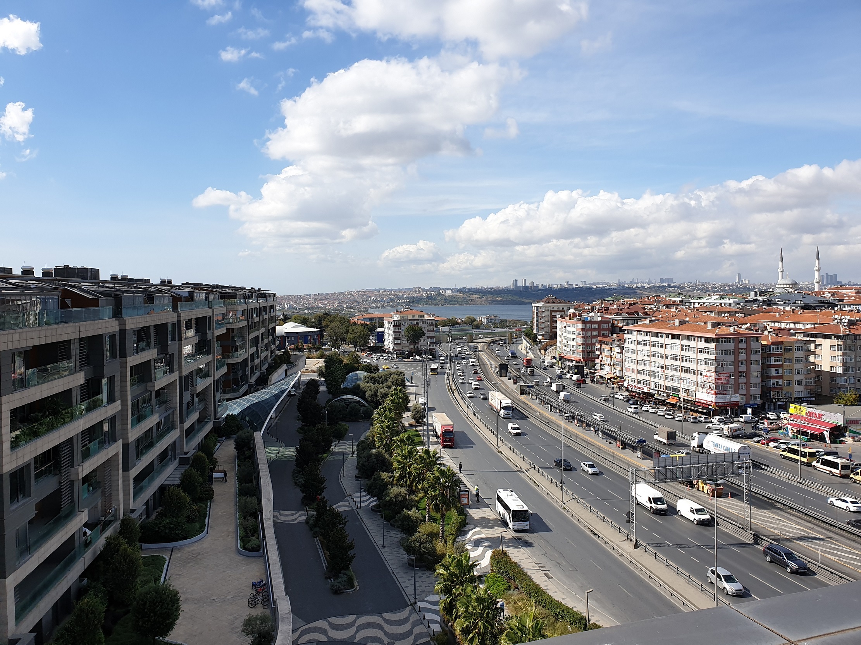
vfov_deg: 53.1
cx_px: 430
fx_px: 647
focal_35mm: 26
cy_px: 322
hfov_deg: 67.3
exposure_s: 1/1642
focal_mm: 4.3
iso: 50
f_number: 2.4
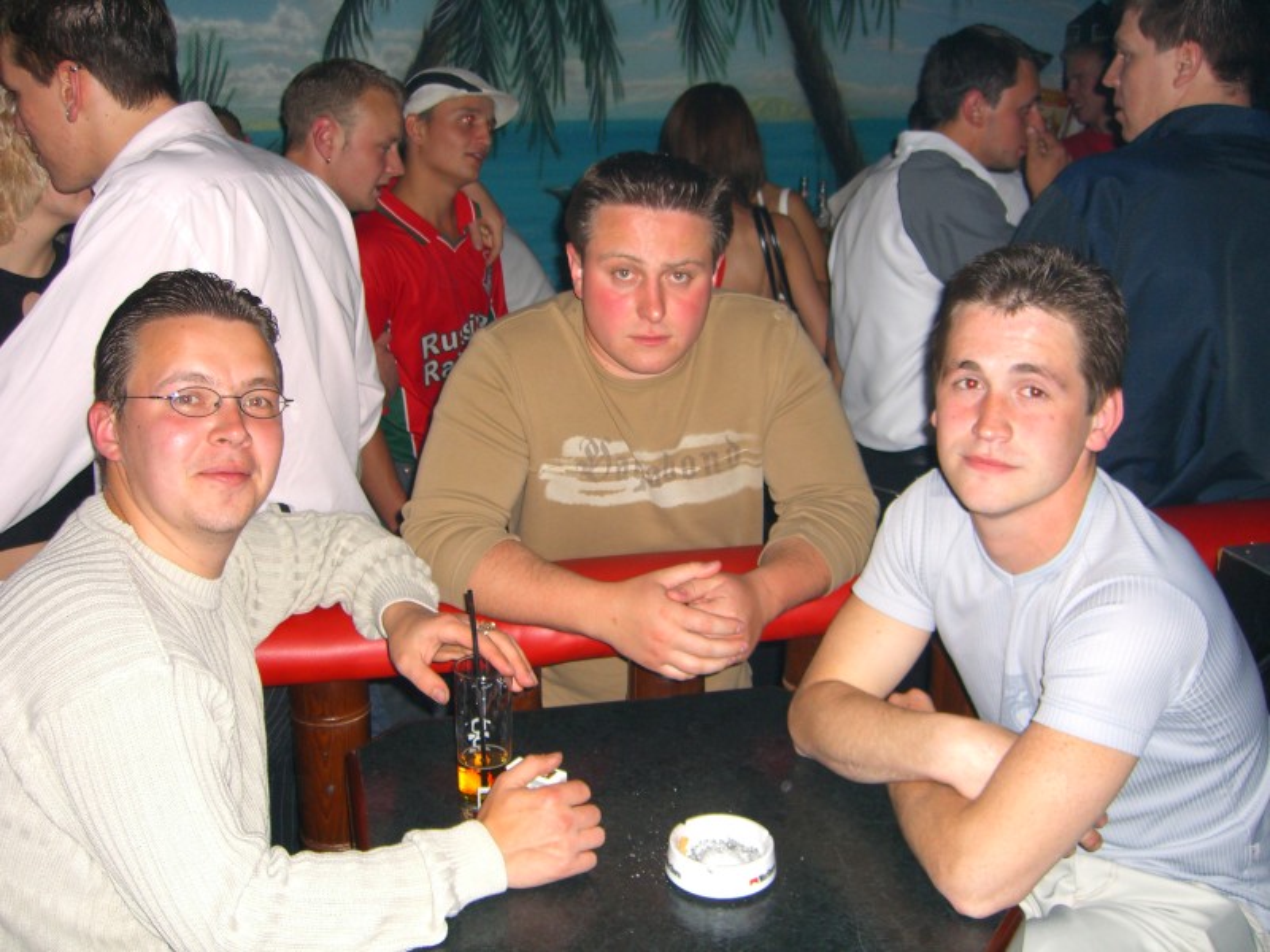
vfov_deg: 37.7
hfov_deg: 49.0
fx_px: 1394
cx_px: 635
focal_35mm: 38
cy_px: 476
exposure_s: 1/60
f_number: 2.8
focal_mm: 7.9
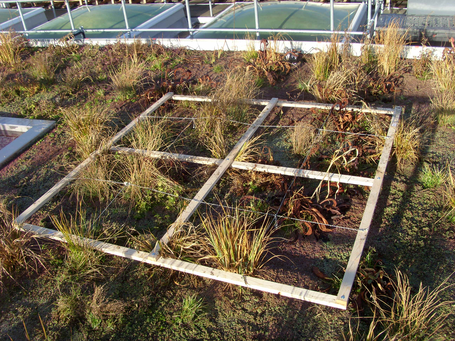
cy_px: 170
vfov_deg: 39.7
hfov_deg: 51.4
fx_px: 473
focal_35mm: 36
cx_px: 228
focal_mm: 6
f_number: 3.5
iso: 80
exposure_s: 1/500
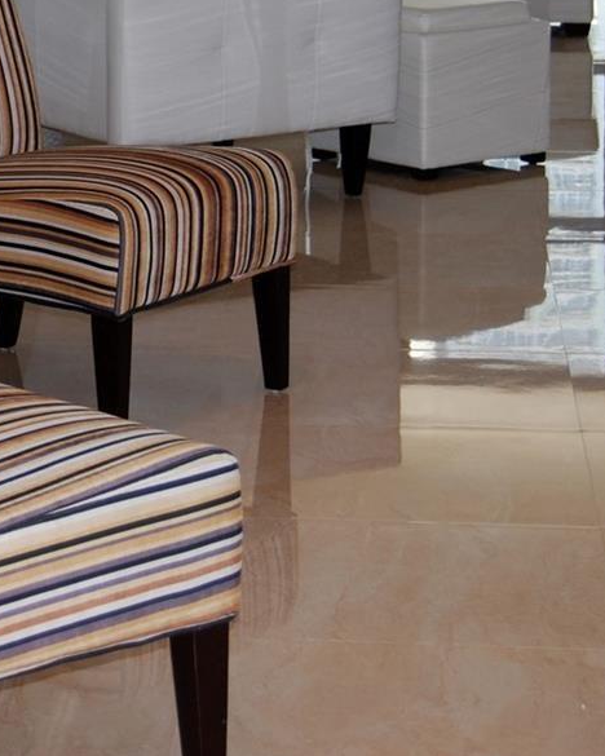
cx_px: -58
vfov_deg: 14.6
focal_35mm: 131
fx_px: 2932
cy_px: 96
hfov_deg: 11.6
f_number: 4.5
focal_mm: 34
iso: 200
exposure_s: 1/60
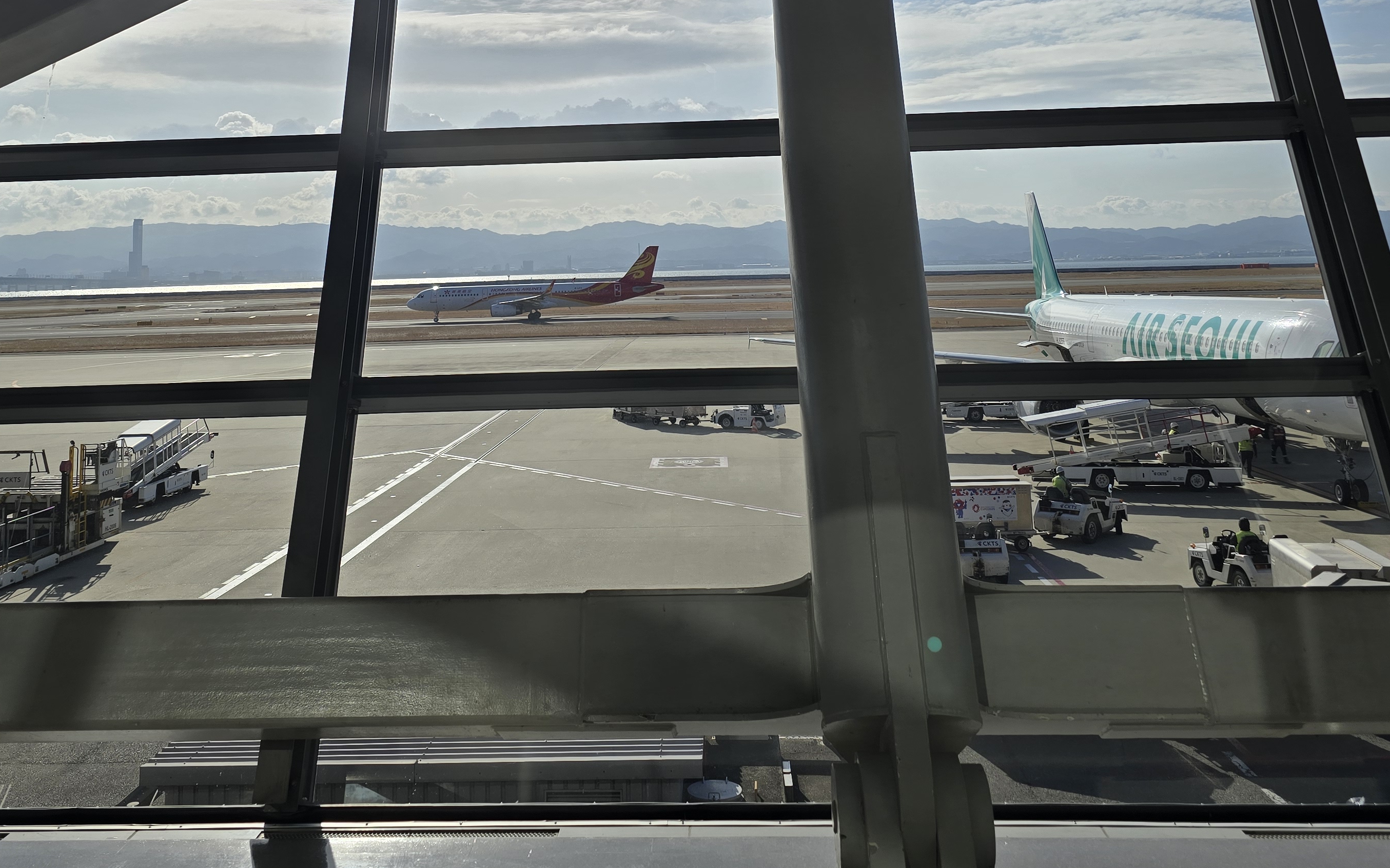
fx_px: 1364
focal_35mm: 36
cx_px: 634
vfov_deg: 33.7
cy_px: 110
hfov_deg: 53.9
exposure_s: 1/866
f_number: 1.7
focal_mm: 6.3
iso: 12
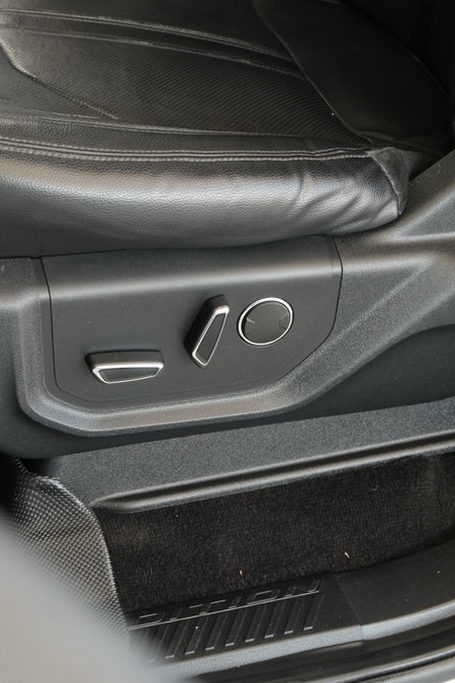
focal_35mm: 97
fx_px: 1841
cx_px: 197
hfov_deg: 14.1
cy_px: 343
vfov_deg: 21.0
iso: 2500
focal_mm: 42.5
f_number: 5
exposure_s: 1/180
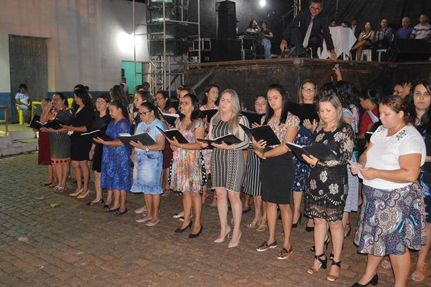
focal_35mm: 38
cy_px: 144
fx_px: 449
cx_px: 216
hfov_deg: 51.3
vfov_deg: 35.5
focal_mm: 25
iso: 3200
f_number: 4
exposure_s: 1/60
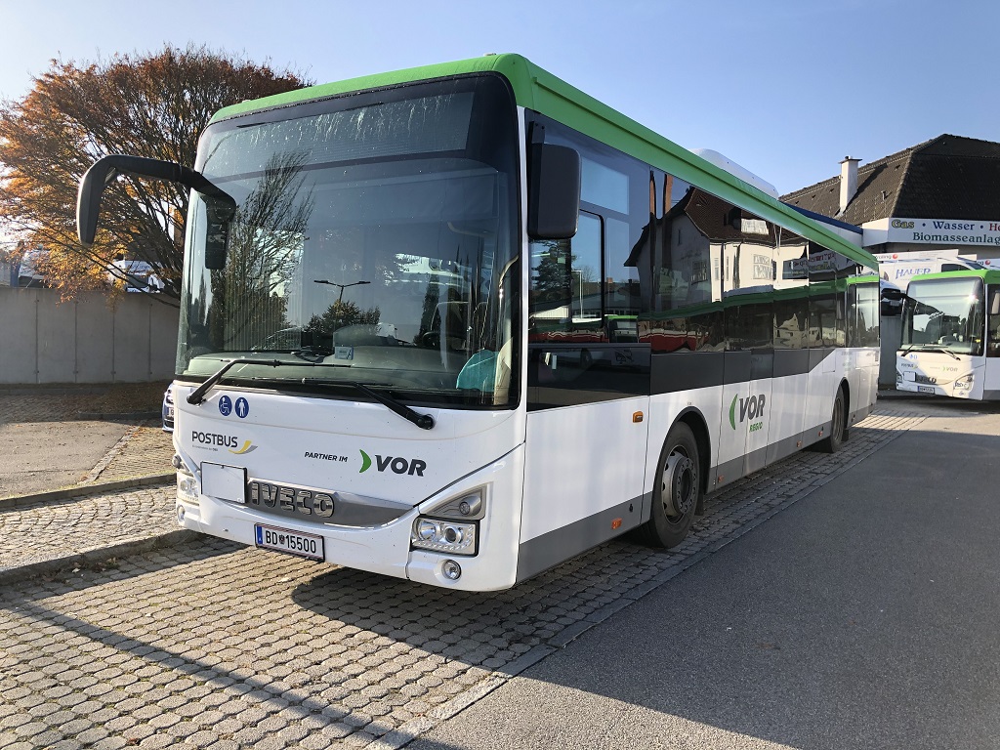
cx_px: 500
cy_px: 375
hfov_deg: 63.4
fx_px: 809
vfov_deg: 49.7
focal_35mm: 28
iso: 20
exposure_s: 1/827
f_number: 1.8
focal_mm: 4
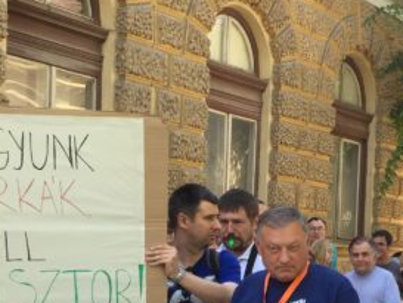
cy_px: 318
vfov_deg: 16.9
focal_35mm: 85
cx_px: 328
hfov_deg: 22.7
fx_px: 990
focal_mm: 4.15
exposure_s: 1/107
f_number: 2.2
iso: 32
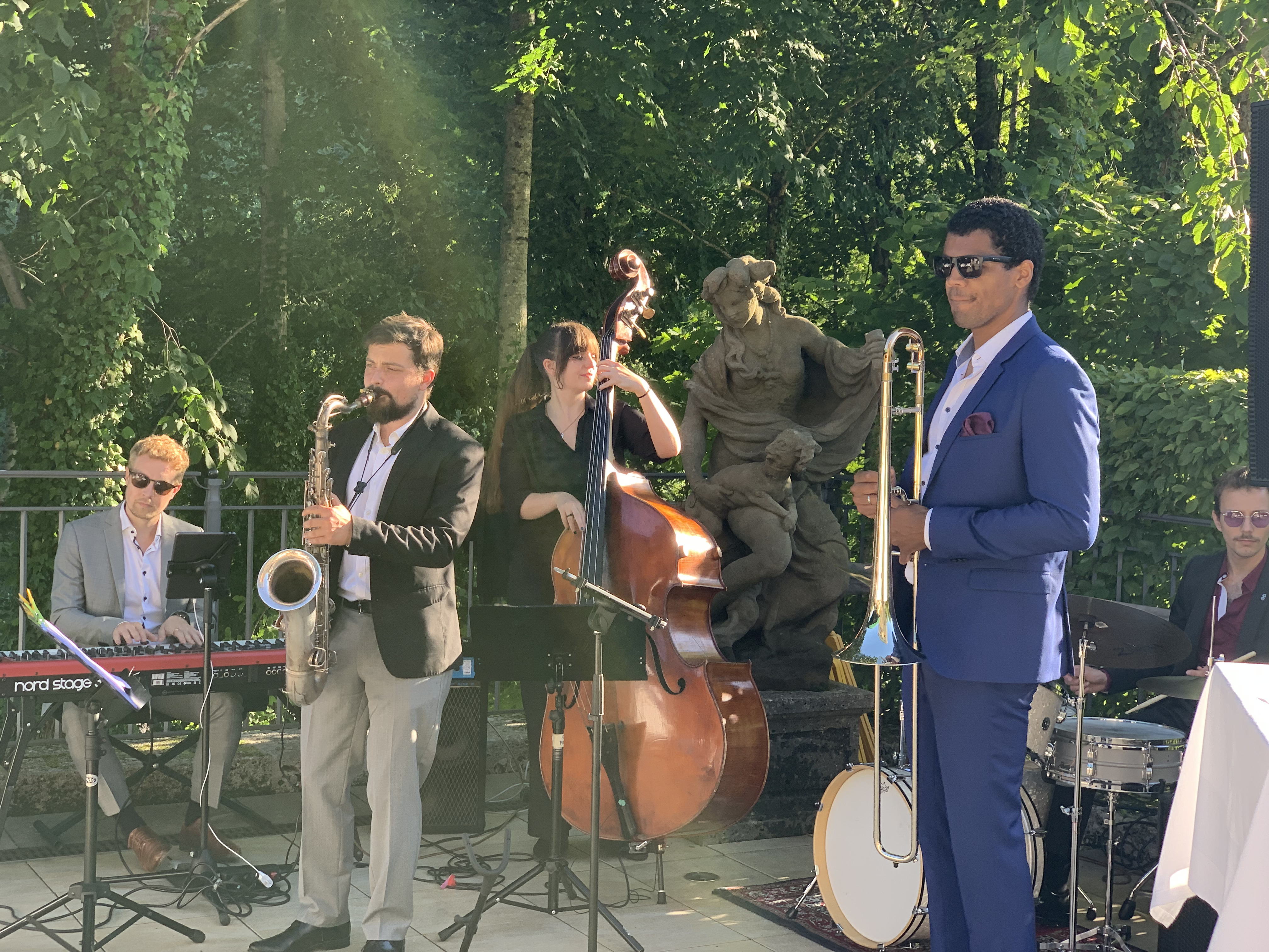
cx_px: 634
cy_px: 476
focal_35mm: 52
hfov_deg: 36.8
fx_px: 1906
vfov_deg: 28.0
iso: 25
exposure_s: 1/122
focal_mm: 6
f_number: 2.4
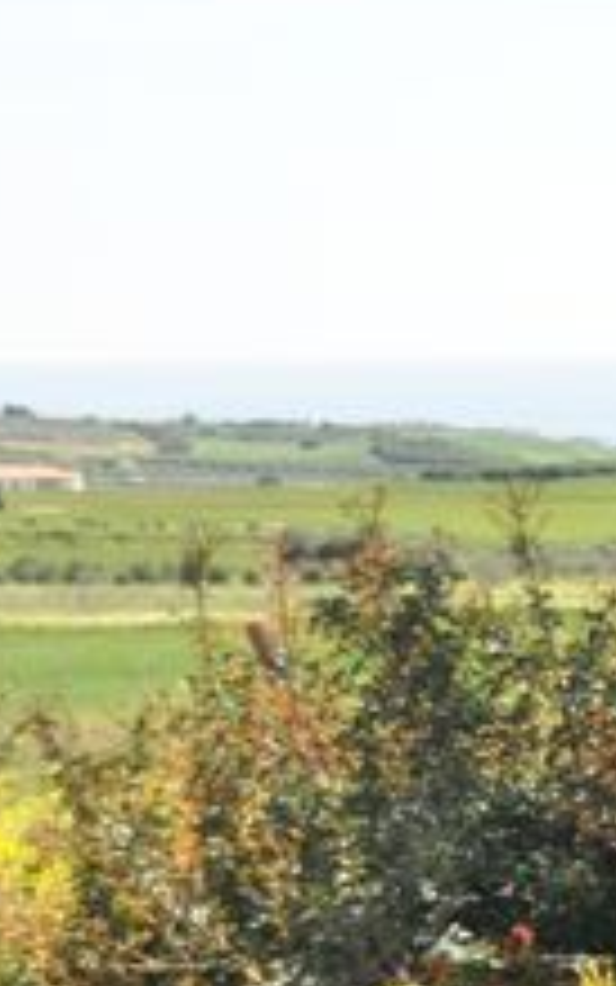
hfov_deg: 7.8
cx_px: 1441
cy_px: 842
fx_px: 4214
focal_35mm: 157
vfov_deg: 13.2
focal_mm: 32
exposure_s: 1/160
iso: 200
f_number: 6.3
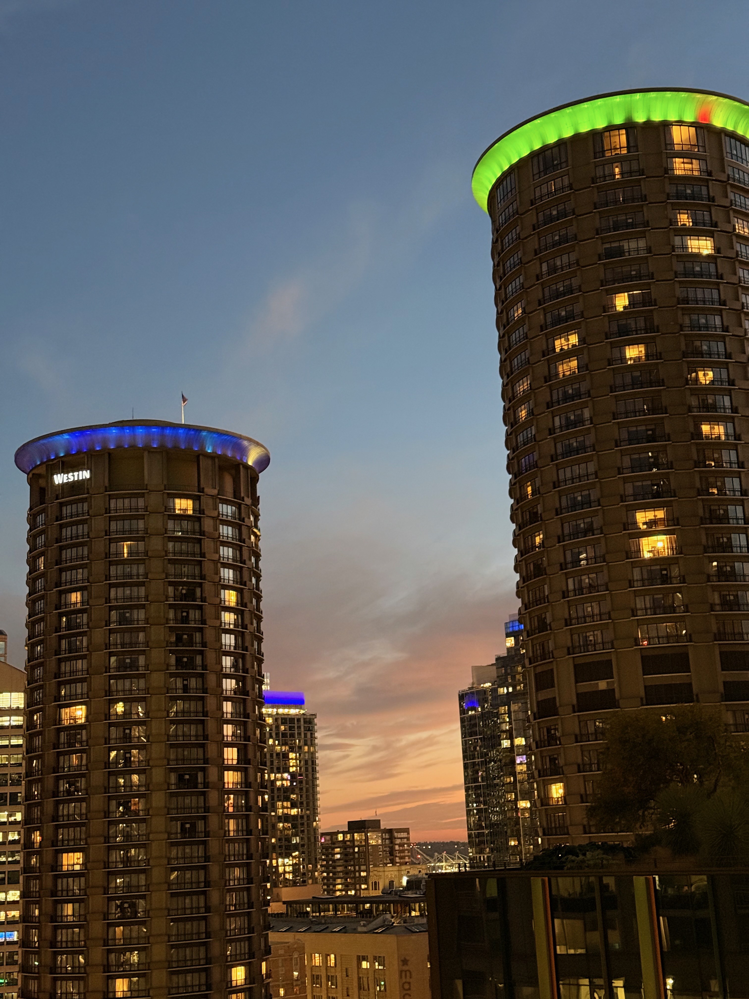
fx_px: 1385
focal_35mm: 48
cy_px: 500
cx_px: 374
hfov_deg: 30.3
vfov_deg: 39.7
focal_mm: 6.76
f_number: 1.78
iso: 800
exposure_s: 1/24
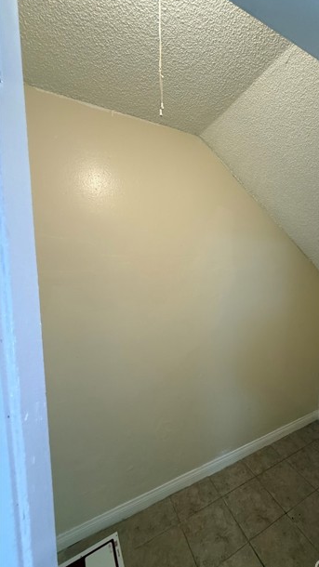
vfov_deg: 99.4
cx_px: 222
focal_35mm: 16
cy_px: 284
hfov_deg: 64.6
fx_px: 241
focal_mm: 2.22
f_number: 2.2
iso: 250
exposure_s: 1/120
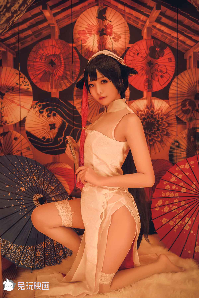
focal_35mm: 34
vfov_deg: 55.8
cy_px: 149
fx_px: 282
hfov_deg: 38.9
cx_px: 100
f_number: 3.5
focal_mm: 34
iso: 400
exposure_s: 1/15
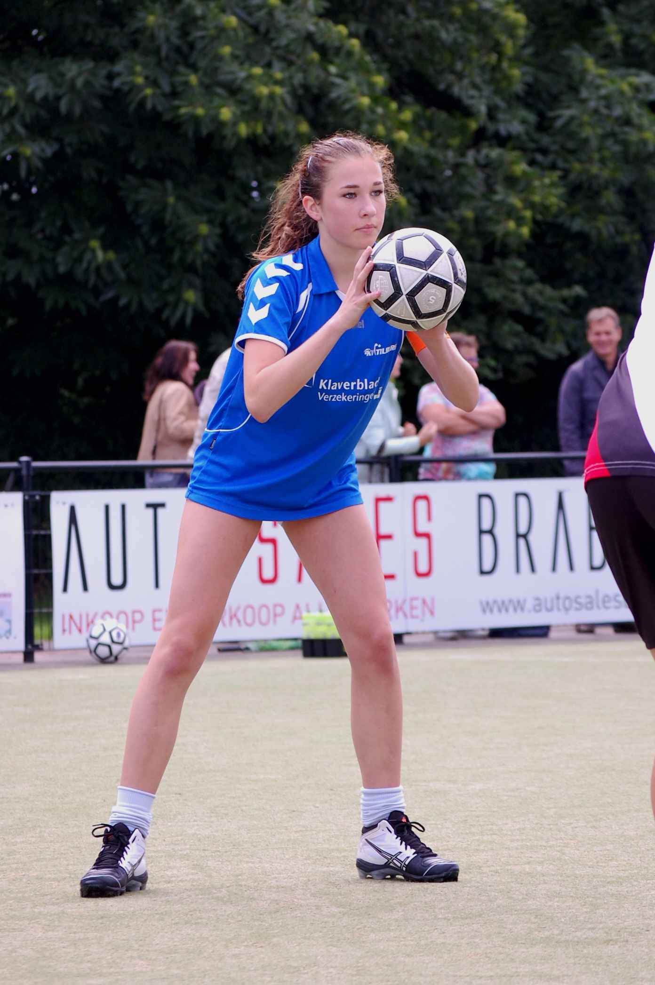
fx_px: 3527
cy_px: 492
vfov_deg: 15.9
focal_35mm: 129
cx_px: 328
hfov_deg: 10.6
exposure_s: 1/500
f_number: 5.6
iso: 400
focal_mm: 86
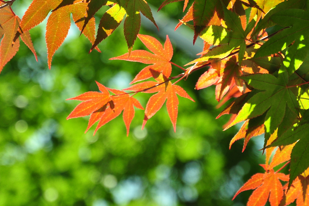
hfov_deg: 9.5
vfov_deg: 6.3
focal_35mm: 218
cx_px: 174
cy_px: 85
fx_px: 1868
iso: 500
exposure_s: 1/1000
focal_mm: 85
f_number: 5.6
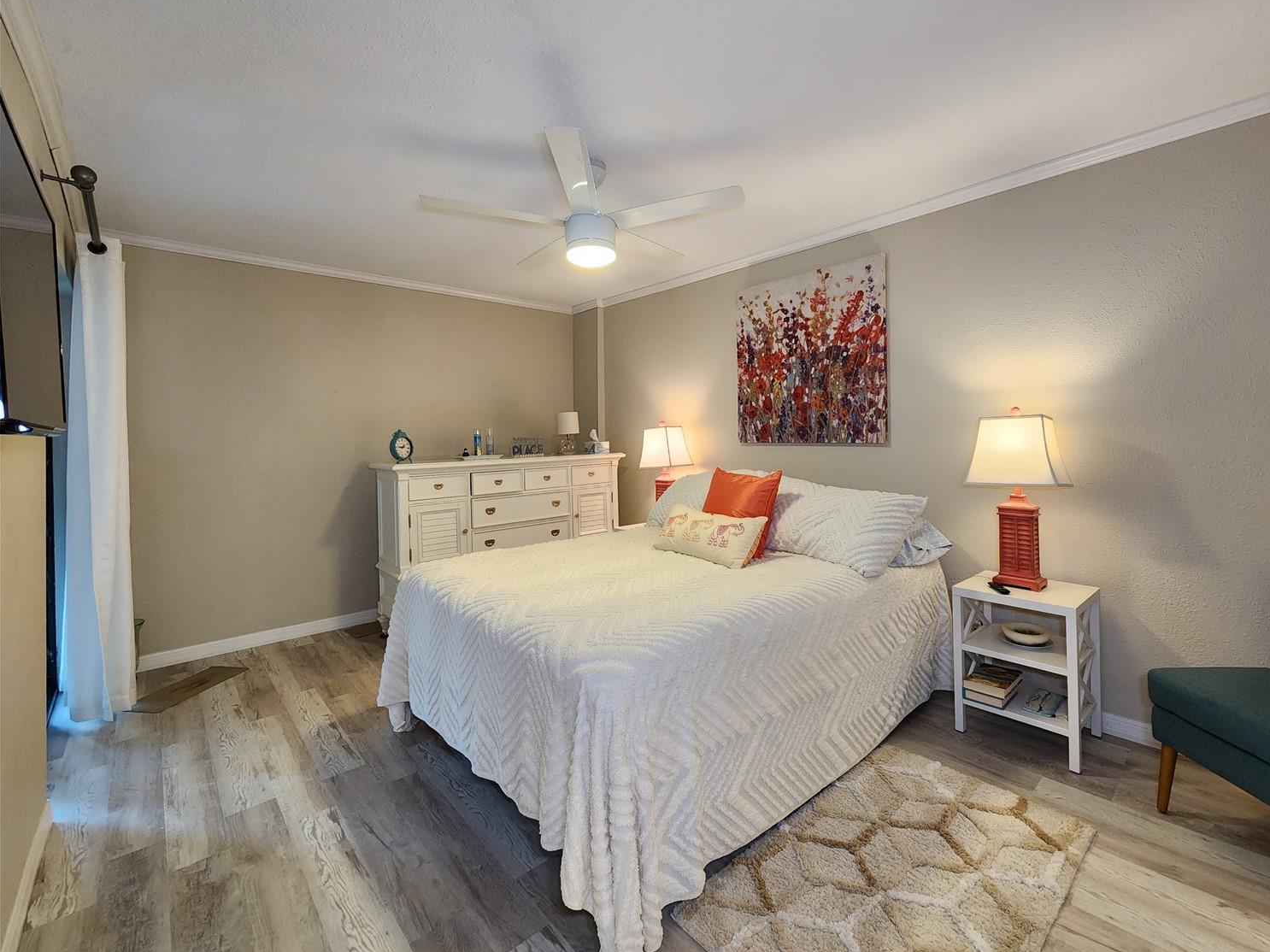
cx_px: 683
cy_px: 448
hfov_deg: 101.9
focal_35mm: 14
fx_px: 514
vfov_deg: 85.6
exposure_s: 1/60
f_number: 2.2
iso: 250
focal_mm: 2.2
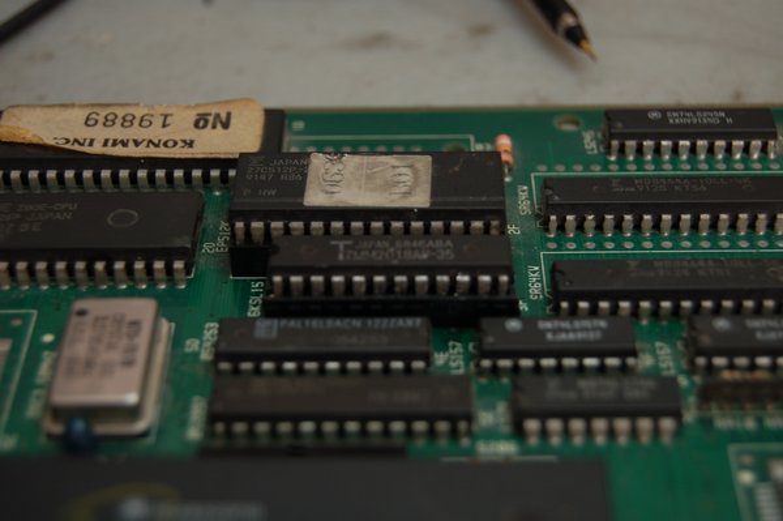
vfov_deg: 19.7
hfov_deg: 29.3
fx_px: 1499
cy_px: 260
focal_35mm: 69
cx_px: 392
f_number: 5.3
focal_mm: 46
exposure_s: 1/30
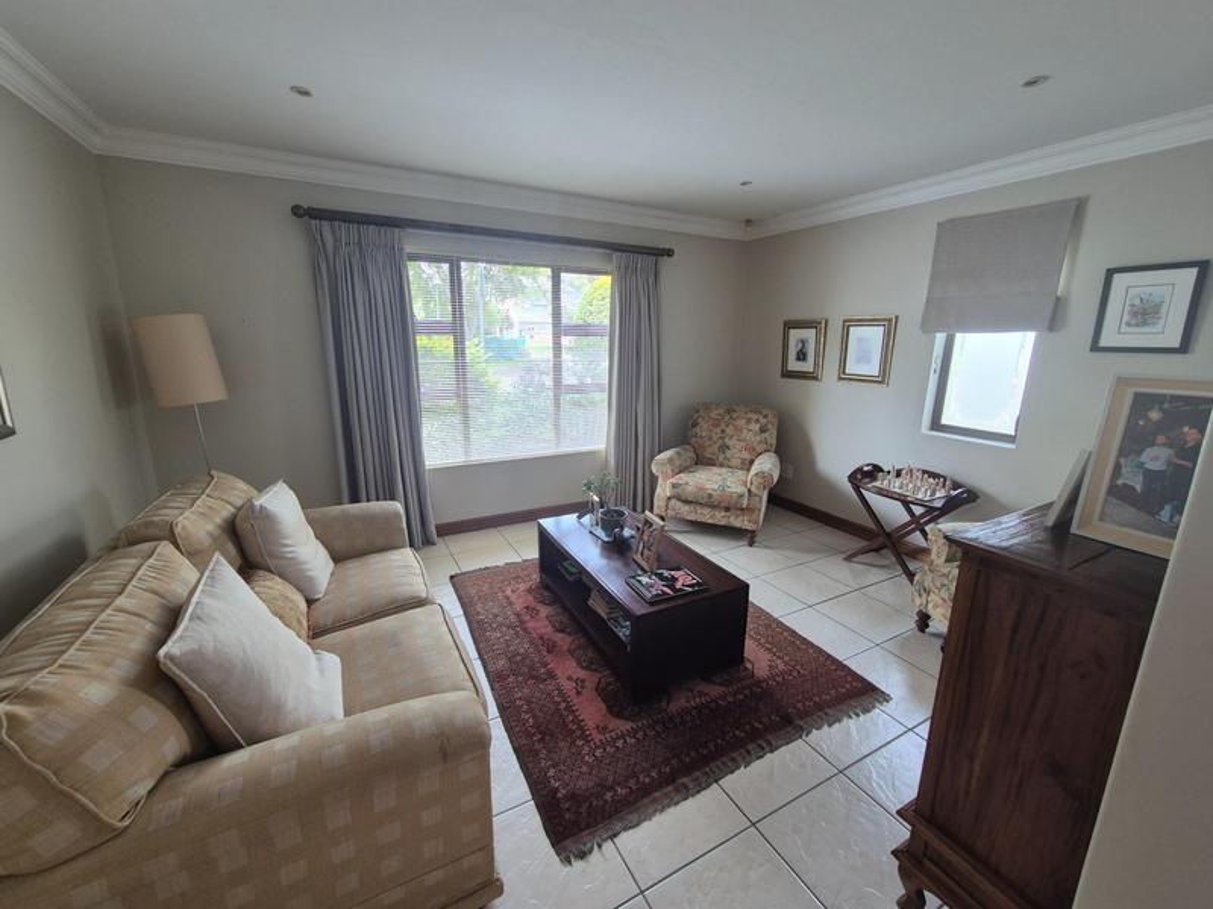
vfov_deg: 89.9
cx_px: 606
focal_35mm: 13
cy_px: 454
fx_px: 456
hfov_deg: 106.2
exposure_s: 1/50
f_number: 2.2
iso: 80
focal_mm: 2.2
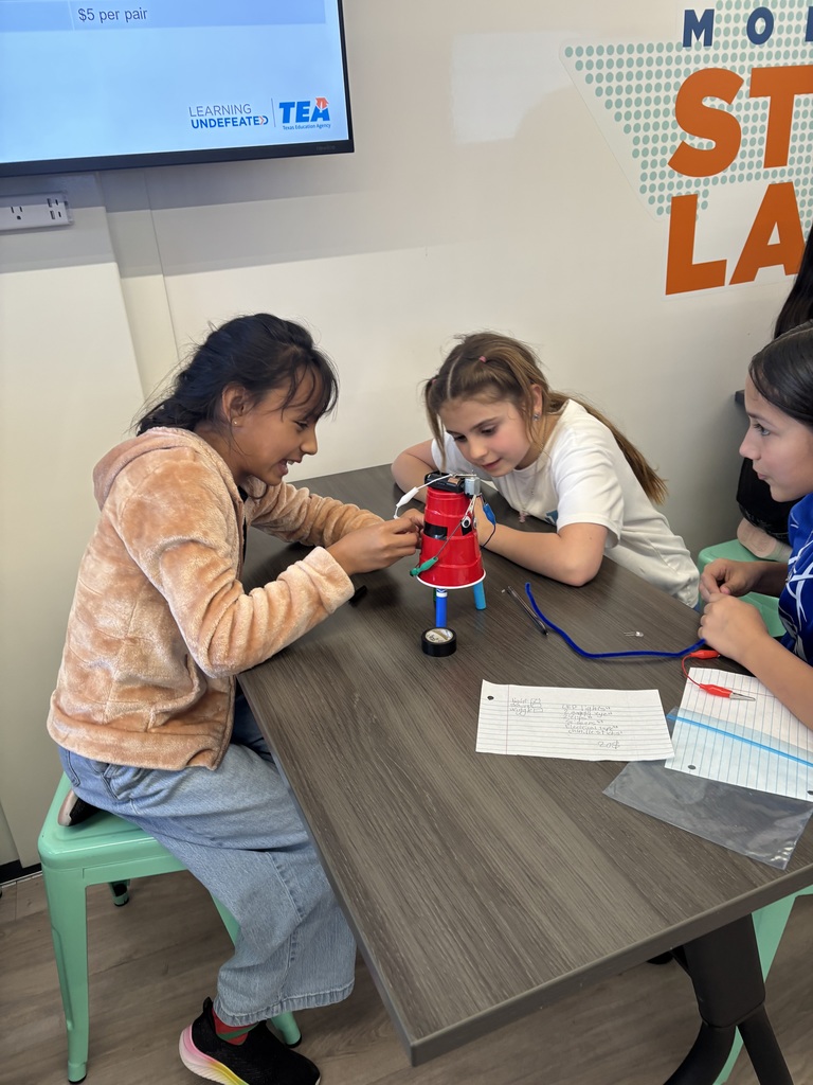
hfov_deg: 53.1
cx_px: 406
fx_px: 814
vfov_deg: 67.3
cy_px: 542
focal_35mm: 26
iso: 125
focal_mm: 5.96
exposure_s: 1/60
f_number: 1.6
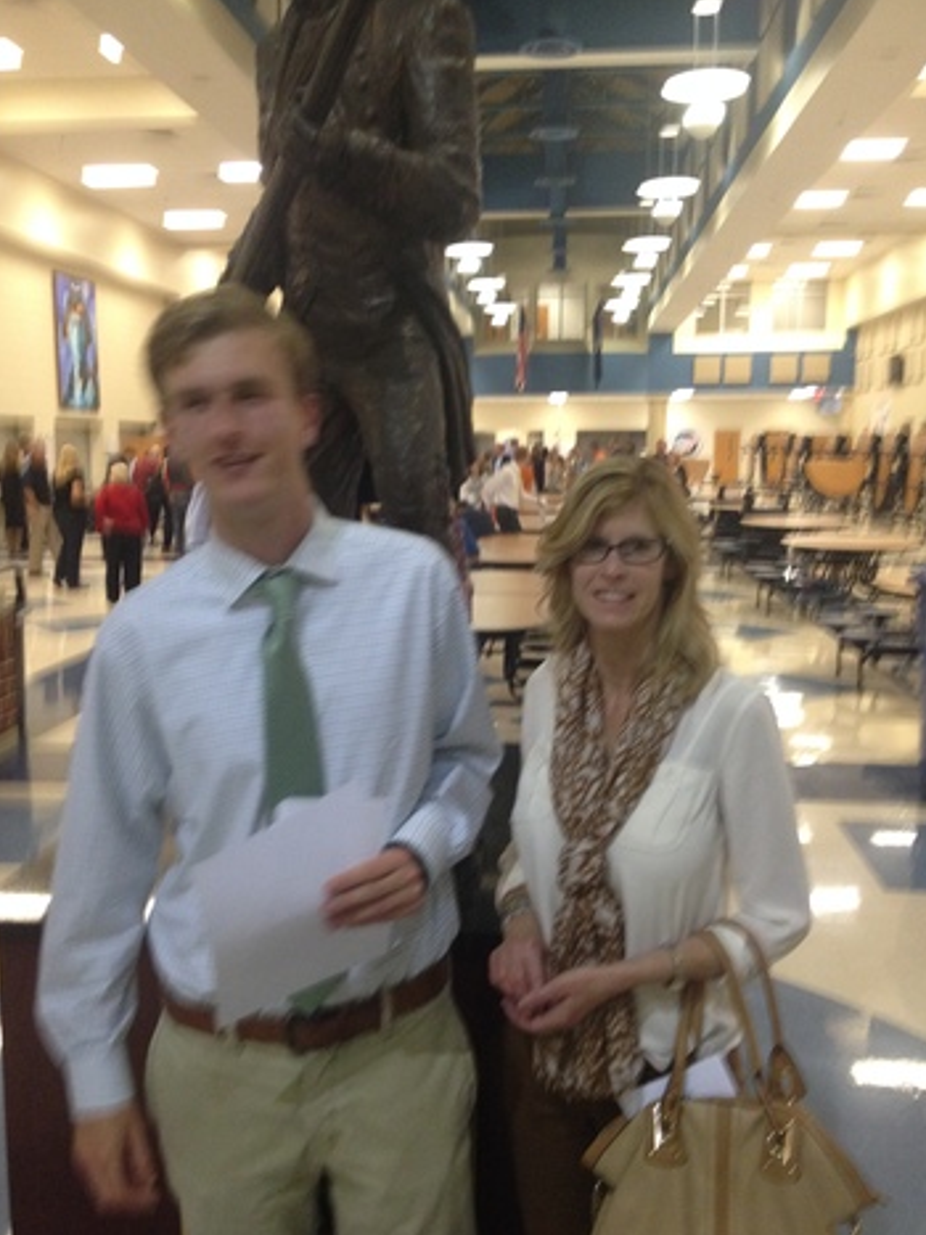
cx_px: 455
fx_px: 1285
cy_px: 621
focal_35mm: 36
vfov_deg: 51.4
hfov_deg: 39.6
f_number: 2.4
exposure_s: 1/20
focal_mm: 4.28
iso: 250
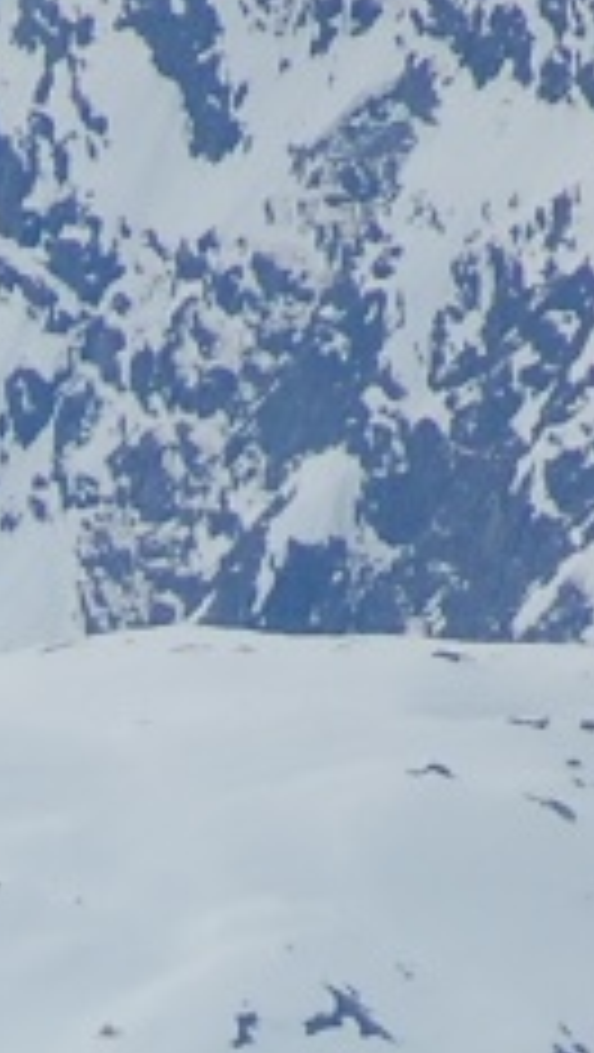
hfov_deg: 0.6
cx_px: -531
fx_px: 56943
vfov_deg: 1.1
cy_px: 1825
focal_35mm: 2038
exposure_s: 1/1600
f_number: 5.6
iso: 400
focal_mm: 190
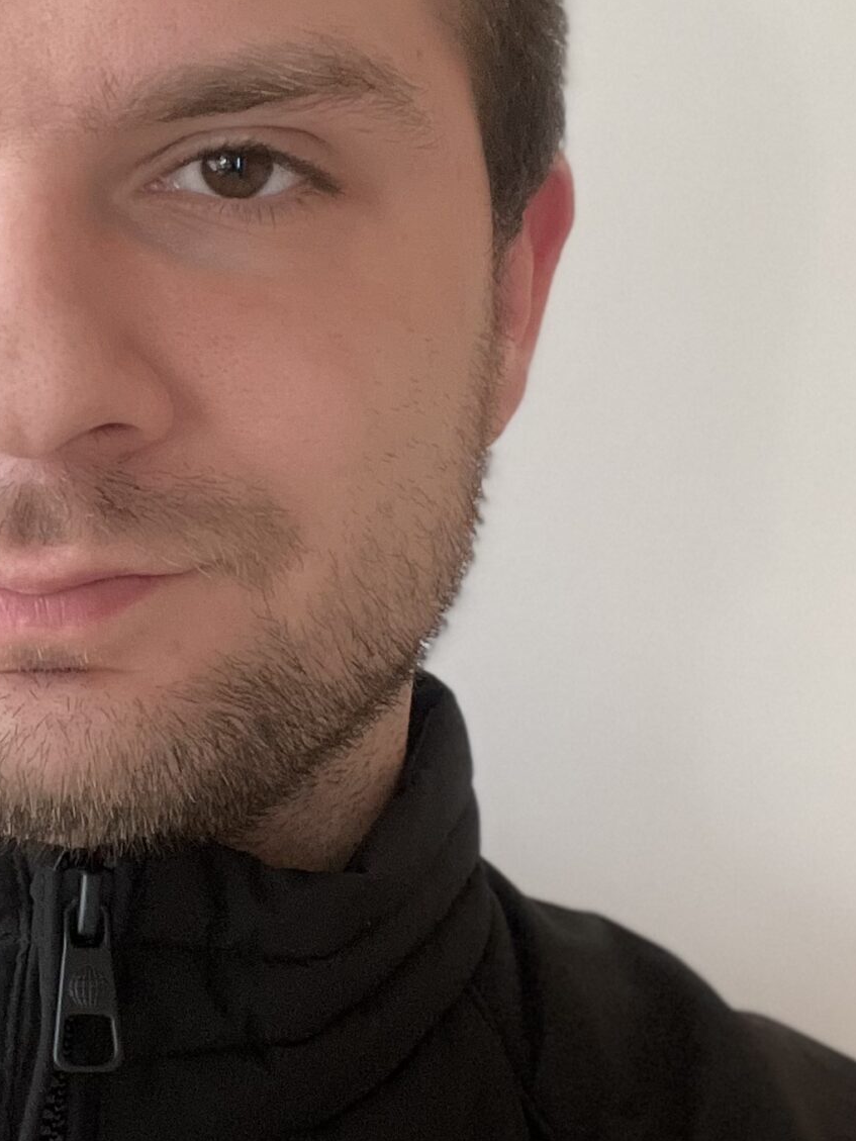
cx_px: 70
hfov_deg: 21.1
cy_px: 528
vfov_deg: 28.5
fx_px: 2242
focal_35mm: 68
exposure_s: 1/60
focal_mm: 2.71
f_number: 2.2
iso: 320
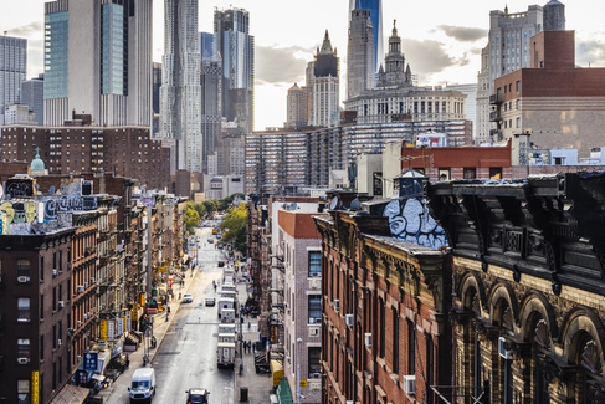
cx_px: 210
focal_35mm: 52
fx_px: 874
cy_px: 175
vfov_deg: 26.0
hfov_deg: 37.8
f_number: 8
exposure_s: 1/800
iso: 800
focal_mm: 35
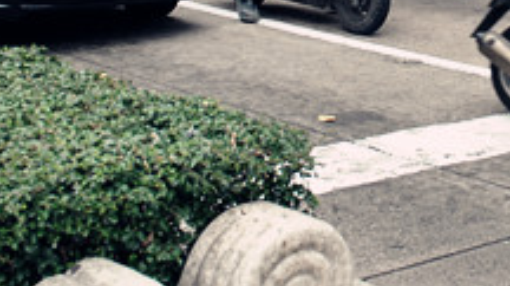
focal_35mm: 105
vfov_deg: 11.1
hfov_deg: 19.9
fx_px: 1419
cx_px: 491
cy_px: -138
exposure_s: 1/80
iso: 100
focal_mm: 18
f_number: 4.5
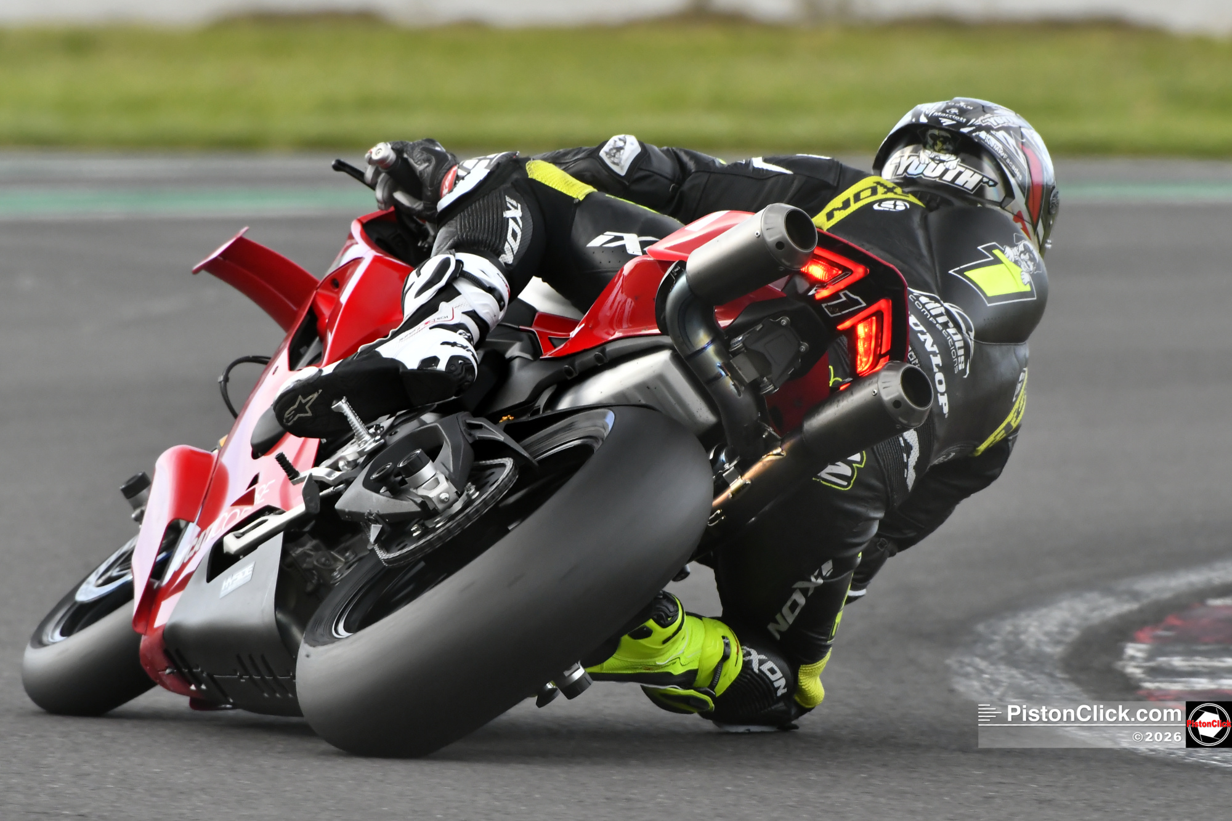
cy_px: 410
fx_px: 30795
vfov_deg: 1.5
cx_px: 616
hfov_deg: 2.3
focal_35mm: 900
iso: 2000
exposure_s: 1/500
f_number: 8
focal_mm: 600
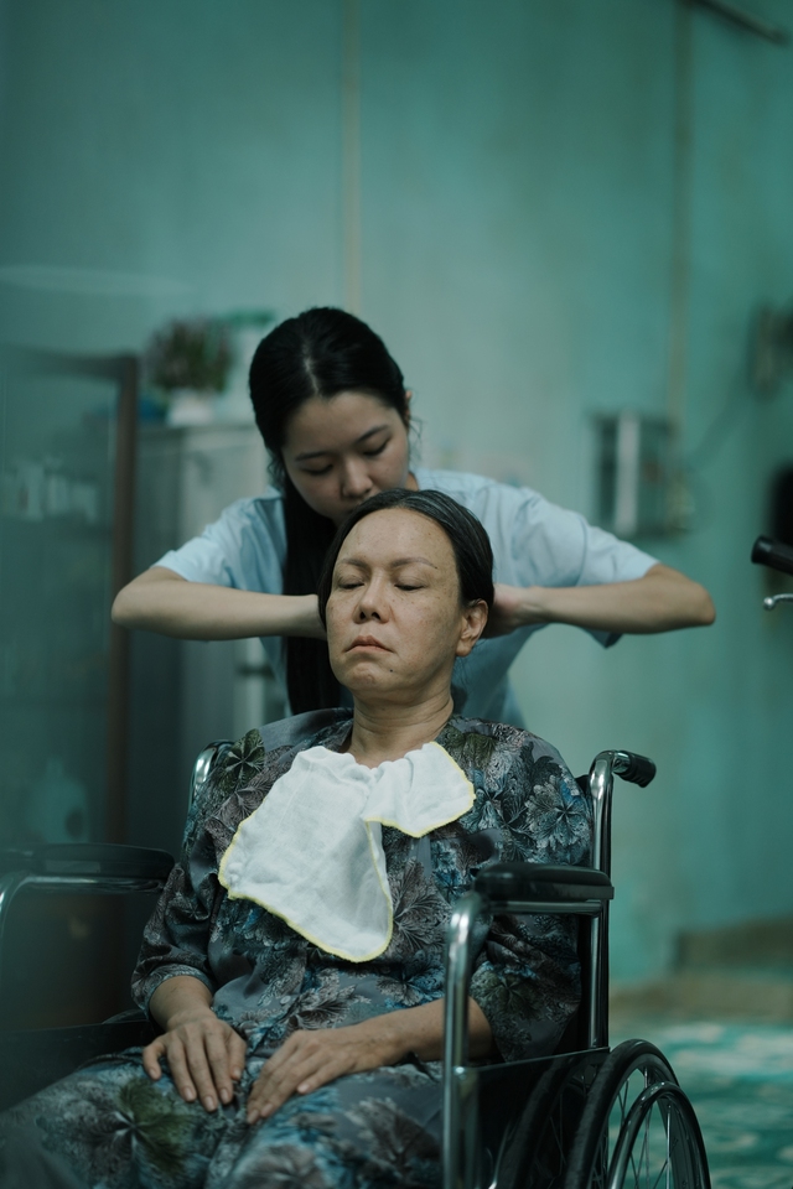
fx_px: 2808
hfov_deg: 16.1
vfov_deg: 23.9
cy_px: 594
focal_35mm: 85
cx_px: 396
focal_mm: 85
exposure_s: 1/125
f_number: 2.2
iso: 320
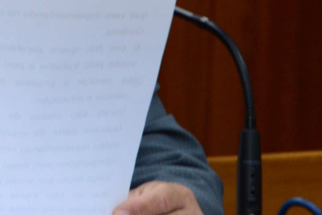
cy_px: -35
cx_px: -48
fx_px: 3284
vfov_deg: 3.7
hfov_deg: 5.6
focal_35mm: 367
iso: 2500
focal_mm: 120
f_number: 5.6
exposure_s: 1/60
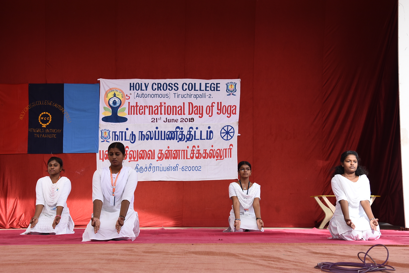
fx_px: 580
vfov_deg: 26.5
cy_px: 136
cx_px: 204
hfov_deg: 38.9
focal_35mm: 51
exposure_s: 1/125
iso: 320
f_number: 8
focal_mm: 34
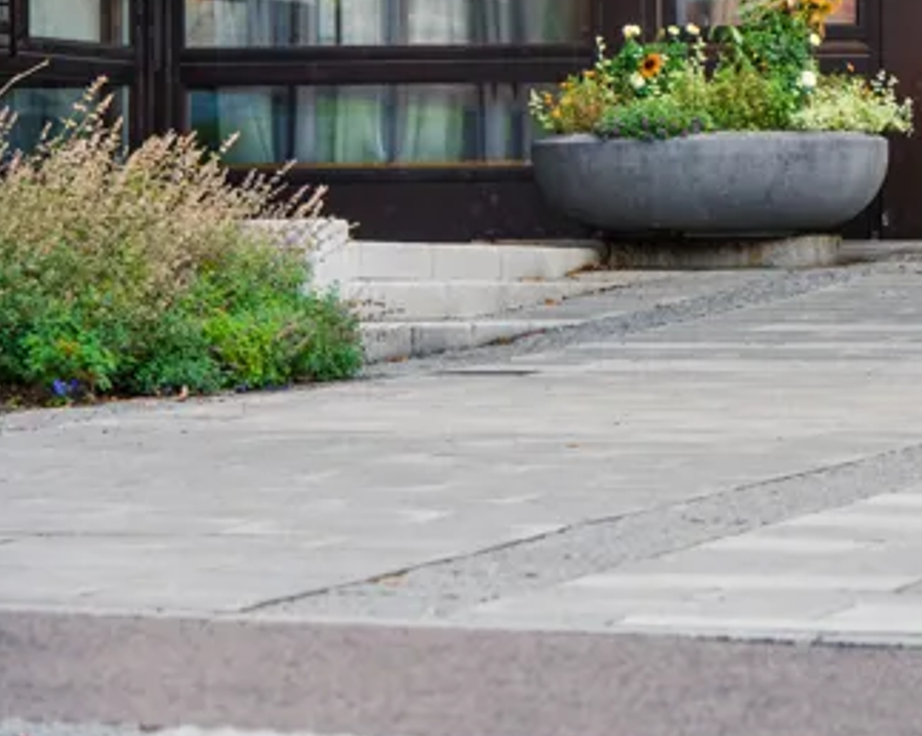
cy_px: -100
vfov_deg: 4.5
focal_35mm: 340
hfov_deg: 5.7
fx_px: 9272
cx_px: 1167
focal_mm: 130
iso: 800
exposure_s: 1/400
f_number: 6.3
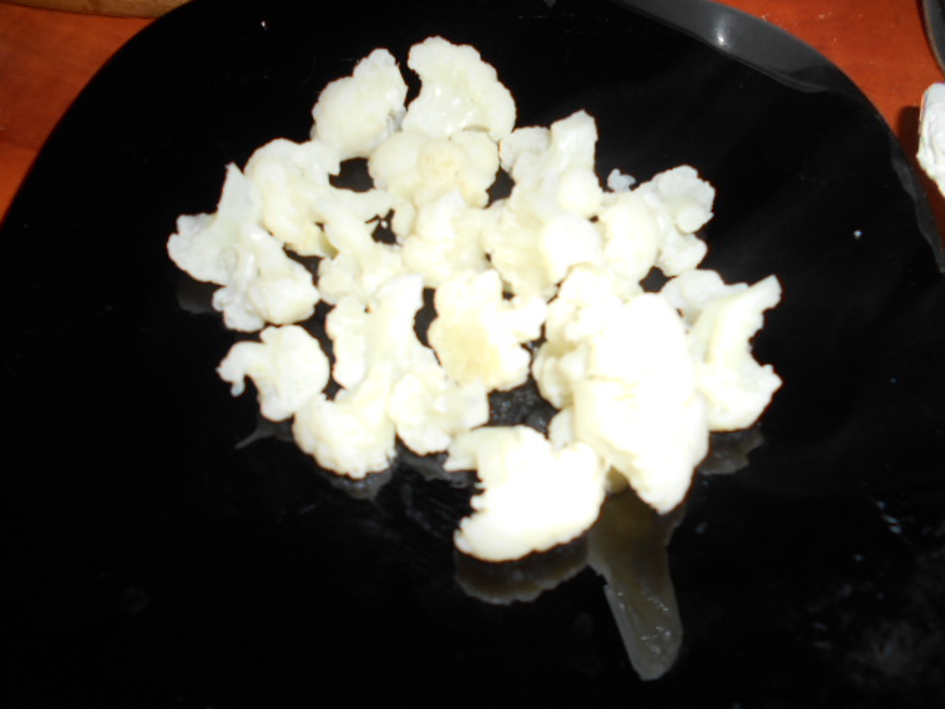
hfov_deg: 67.3
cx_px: 472
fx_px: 710
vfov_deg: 53.1
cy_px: 354
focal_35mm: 26
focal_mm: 4.6
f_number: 3.2
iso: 80
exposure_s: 1/25
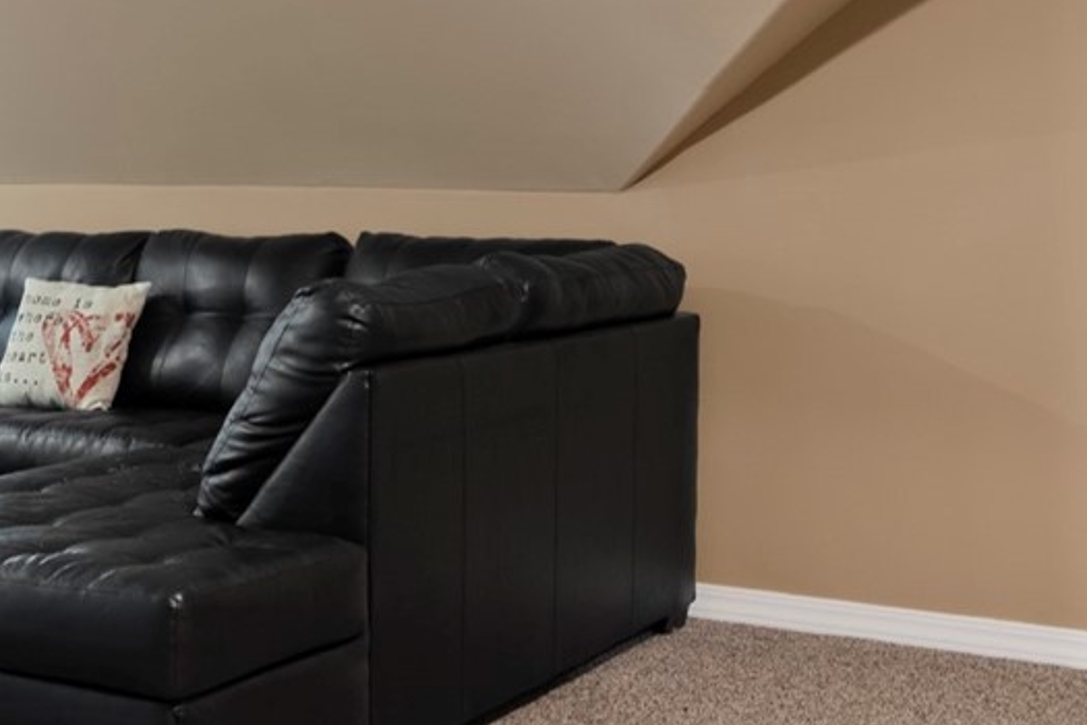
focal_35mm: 62
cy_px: 202
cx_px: 203
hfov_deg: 31.5
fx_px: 1872
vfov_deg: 21.8
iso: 200
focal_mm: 16
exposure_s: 8
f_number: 9
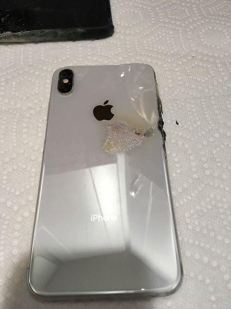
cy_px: 154
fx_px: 258
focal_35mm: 29
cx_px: 116
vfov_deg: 61.7
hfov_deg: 48.2
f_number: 2.2
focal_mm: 4.15
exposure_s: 1/30
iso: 125
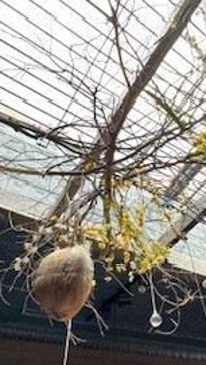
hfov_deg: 41.4
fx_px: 261
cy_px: 183
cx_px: 162
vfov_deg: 69.8
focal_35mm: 27
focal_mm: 2.22
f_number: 2.2
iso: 400
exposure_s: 1/60
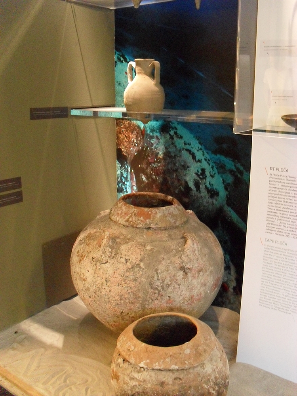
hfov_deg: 40.7
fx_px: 400
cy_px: 198
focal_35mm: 35
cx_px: 148
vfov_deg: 52.6
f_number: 3.2
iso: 400
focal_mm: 6.3
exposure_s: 1/15
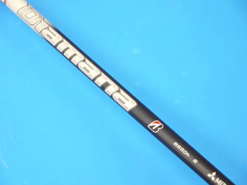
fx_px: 607
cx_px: 124
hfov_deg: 23.0
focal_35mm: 85
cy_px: 93
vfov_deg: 17.4
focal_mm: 42
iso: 800
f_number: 5.6
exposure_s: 1/100
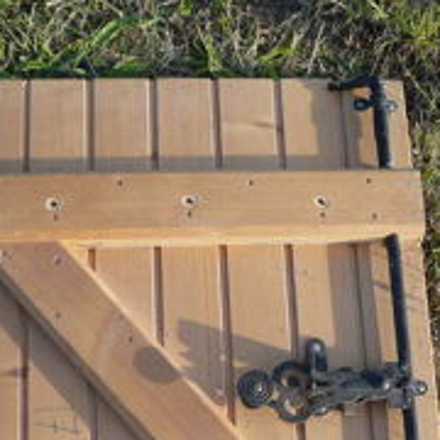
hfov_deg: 26.1
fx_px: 949
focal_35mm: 66
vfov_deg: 24.9
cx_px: 230
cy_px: 435
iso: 100
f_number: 2.8
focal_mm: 4.6
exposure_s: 1/400
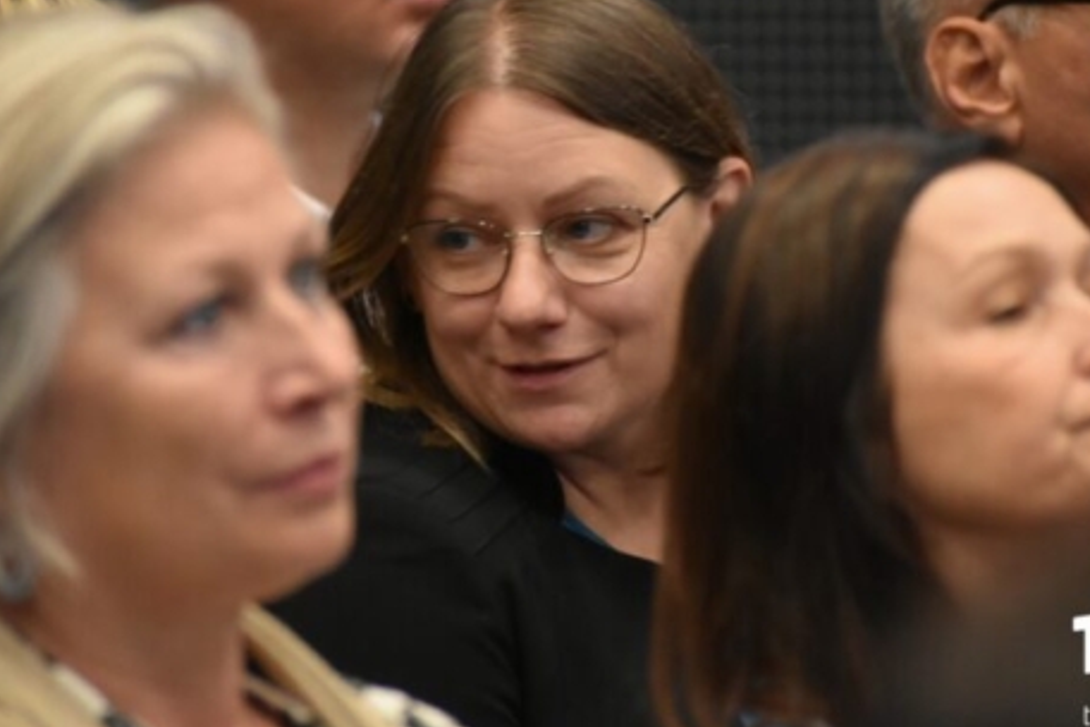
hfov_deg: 3.6
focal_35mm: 568
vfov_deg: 2.4
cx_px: 567
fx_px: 17196
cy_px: 275
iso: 3200
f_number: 6.3
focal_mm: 270
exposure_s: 1/25
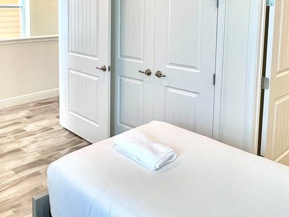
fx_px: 284
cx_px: 91
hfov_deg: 52.7
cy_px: 42
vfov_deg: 40.0
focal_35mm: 34
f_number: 1.8
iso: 80
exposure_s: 1/120
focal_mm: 1.57
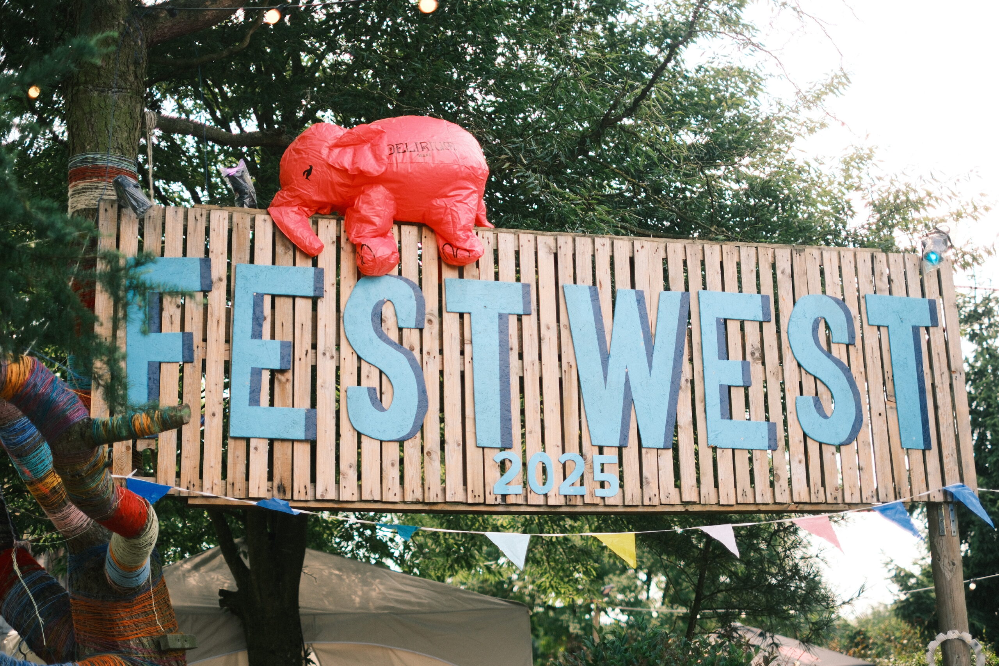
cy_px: 333
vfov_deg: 25.5
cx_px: 500
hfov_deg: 37.5
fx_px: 1471
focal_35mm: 53
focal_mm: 35
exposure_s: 1/2500
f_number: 1.4
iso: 400
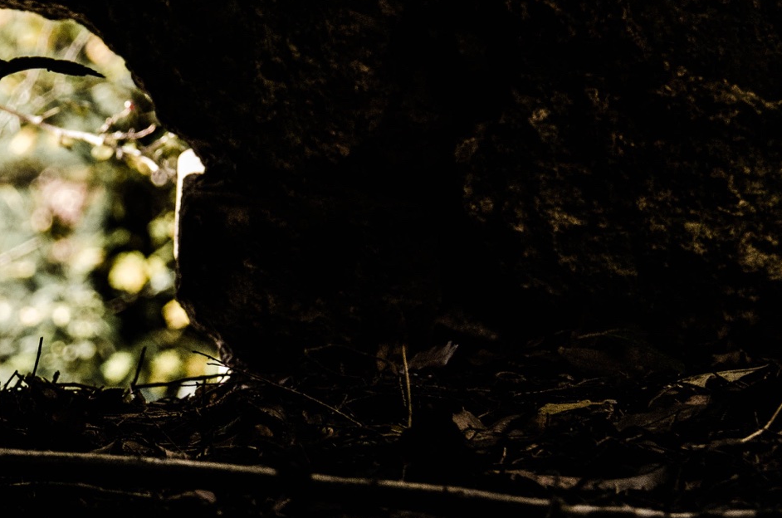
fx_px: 5766
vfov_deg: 5.1
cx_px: -77
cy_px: 223
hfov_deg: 7.7
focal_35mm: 266
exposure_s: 1/500
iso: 1250
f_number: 5.6
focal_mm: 72
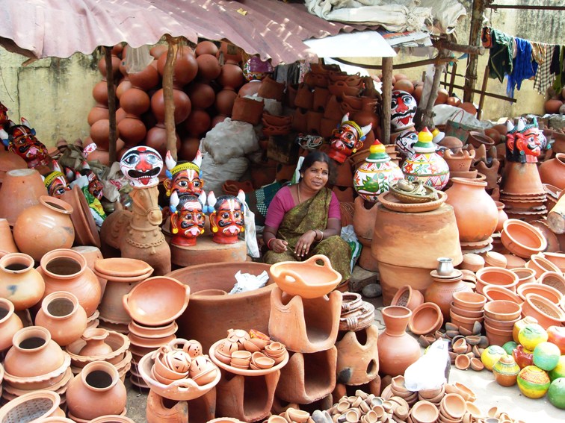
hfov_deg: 52.6
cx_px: 282
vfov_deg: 40.7
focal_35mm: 35
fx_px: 571
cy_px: 212
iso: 80
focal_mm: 6.3
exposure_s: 1/180
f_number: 2.8
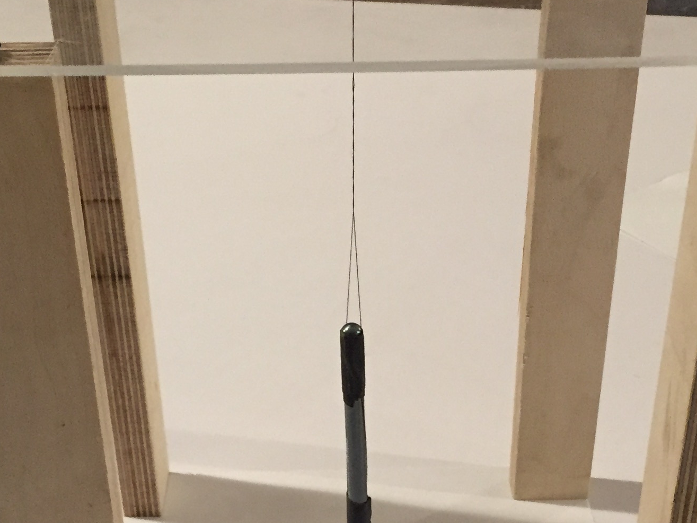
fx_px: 1450
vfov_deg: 20.1
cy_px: 447
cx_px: 329
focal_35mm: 72
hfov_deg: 27.0
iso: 250
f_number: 2.2
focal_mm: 4.15
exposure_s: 1/24
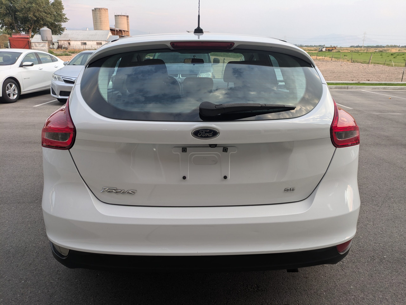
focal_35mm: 25
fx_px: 293
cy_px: 152
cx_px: 203
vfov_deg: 54.9
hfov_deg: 69.4
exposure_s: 1/120
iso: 46
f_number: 1.89
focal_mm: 5.43
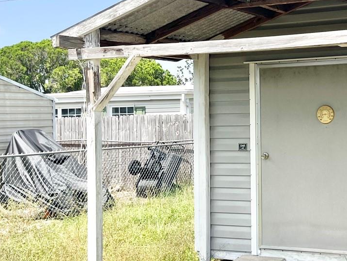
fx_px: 582
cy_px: 103
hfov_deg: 31.4
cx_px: 326
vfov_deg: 25.2
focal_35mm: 58
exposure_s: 1/3049
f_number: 1.6
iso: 50
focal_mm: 5.1
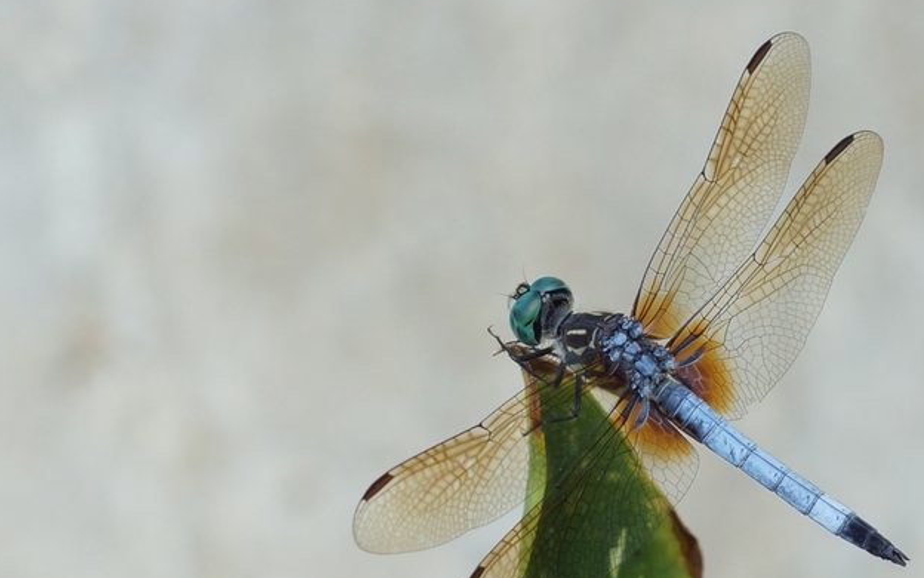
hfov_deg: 21.2
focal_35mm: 98
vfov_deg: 13.3
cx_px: 583
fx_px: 2468
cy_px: 353
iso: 100
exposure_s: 1/160
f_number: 5.6
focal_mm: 50
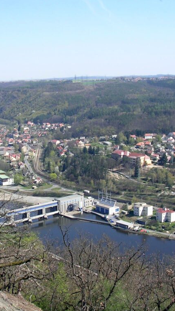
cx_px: 58
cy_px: 155
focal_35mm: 56
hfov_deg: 21.4
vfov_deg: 37.2
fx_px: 462
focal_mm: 5.8
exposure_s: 1/191
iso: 50
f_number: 5.6
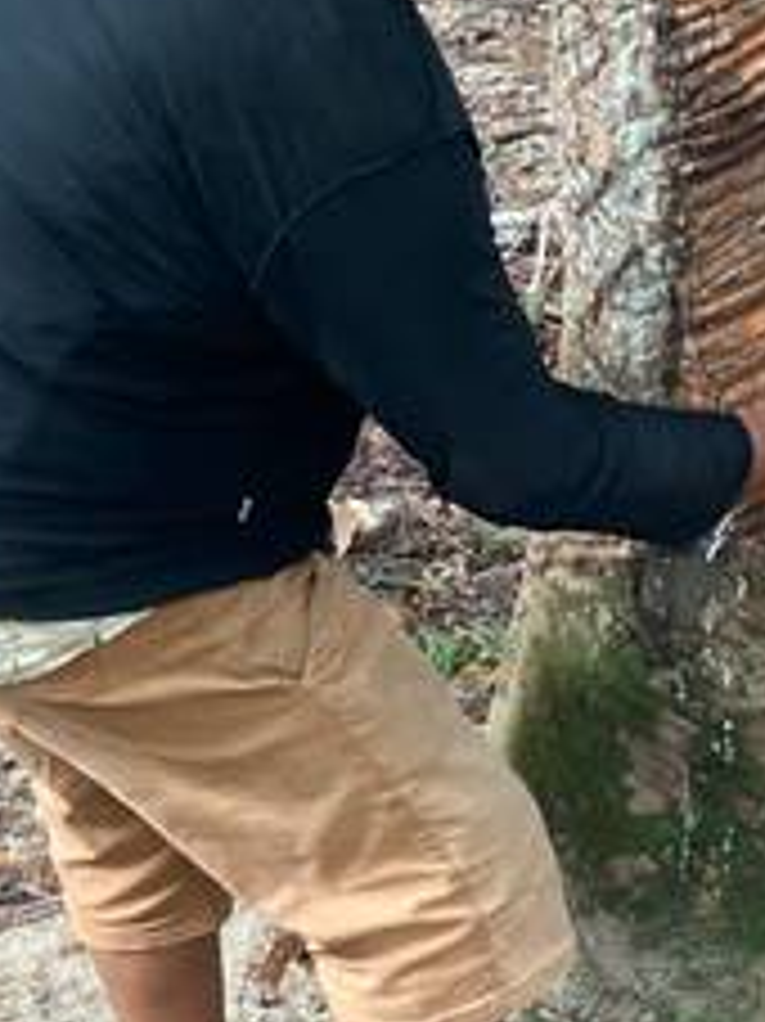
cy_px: 720
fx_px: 2330
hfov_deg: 18.1
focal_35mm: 79
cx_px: 814
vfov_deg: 24.5
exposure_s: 1/60
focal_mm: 3.99
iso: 125
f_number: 1.8
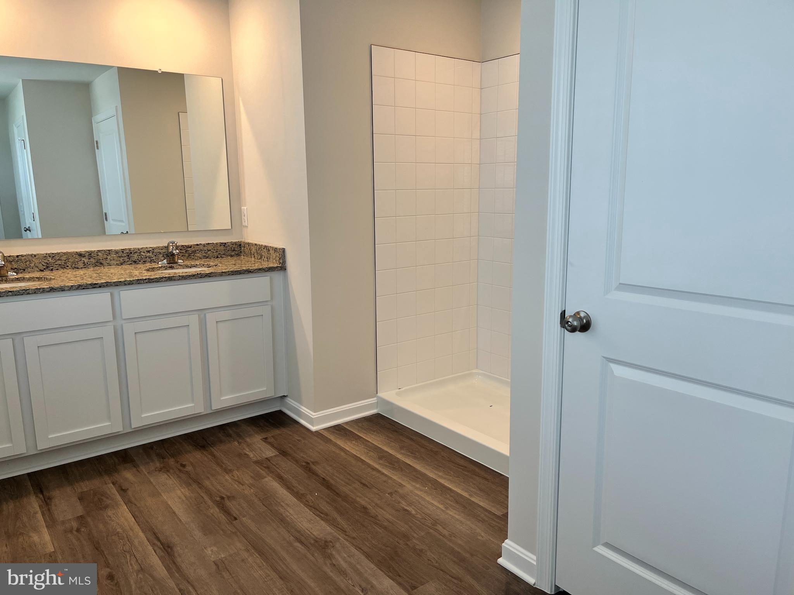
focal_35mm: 26
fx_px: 596
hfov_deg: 67.3
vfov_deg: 53.1
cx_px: 397
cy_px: 298
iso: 80
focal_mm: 5.1
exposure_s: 1/120
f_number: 1.6
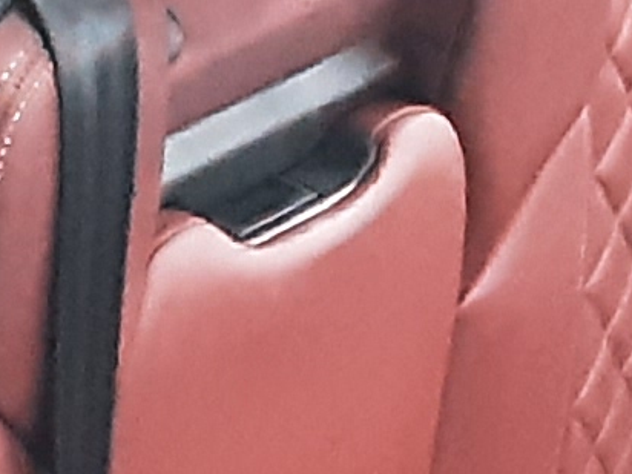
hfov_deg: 9.2
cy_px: 957
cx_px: -87
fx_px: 3907
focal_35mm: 214
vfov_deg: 6.7
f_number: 1.9
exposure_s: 1/20
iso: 800
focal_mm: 2.91
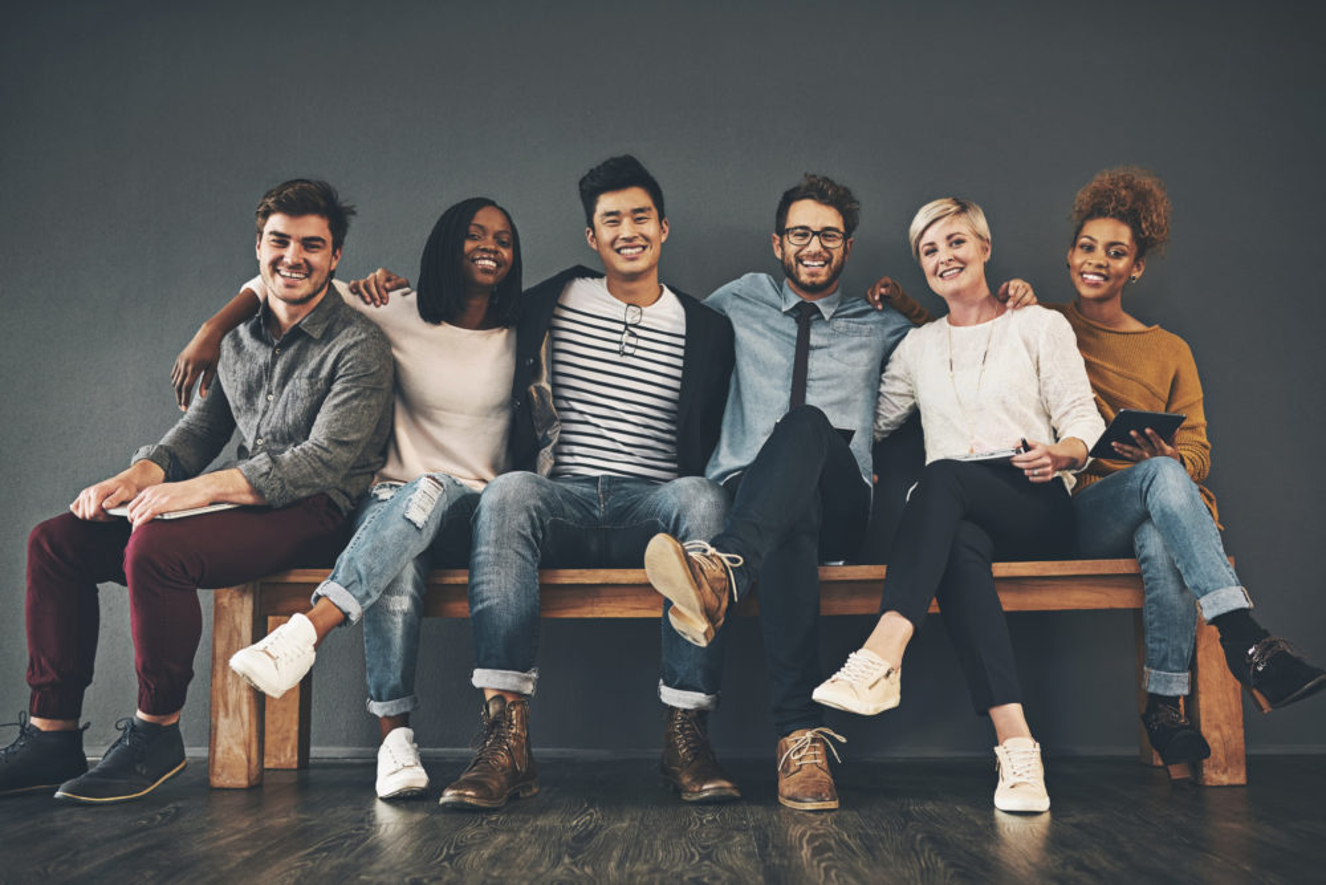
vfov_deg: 37.9
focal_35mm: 35
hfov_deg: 54.4
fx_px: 1289
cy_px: 442
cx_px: 663
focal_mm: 35
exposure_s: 1/125
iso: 400
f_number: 2.2
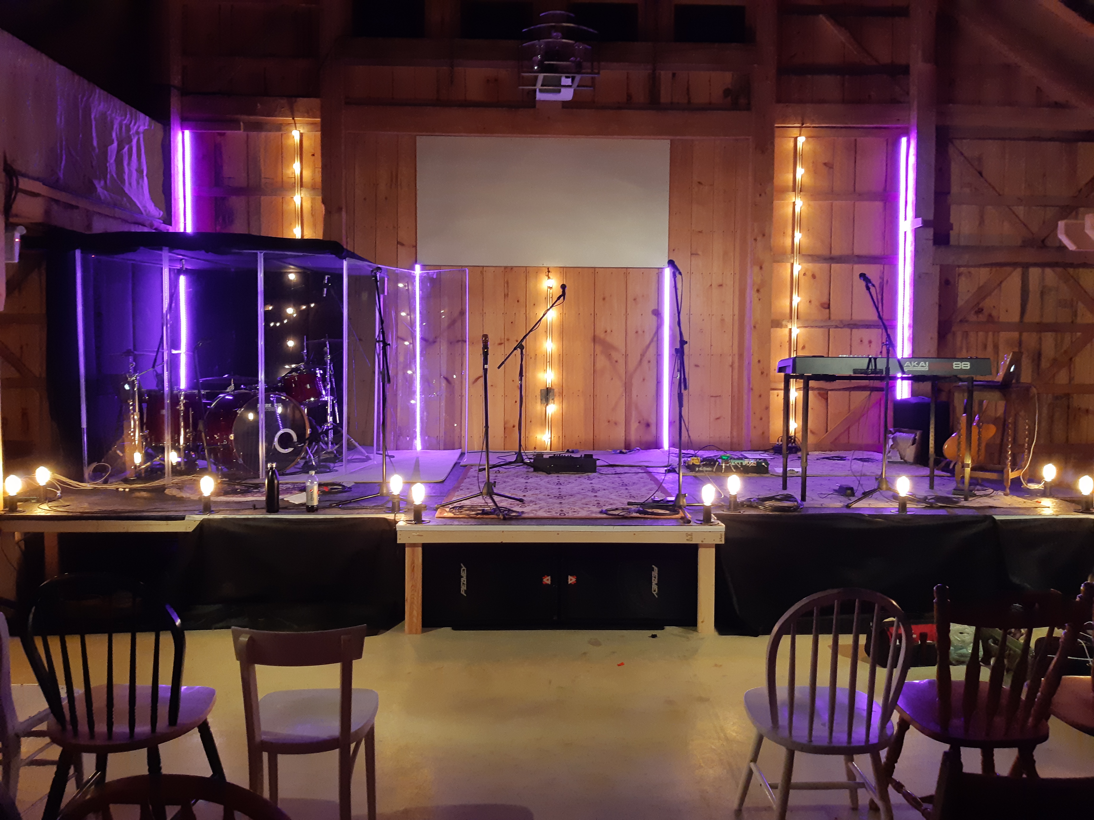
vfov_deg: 53.1
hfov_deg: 67.3
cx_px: 547
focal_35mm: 26
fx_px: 822
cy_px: 410
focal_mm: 3.93
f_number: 1.7
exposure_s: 1/25
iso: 250
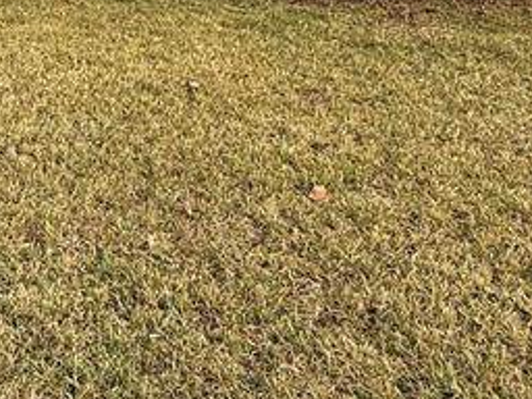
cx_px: -12
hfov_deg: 31.5
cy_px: -100
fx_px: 861
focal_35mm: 56
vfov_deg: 23.5
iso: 50
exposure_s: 1/201
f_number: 2.2
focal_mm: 2.22
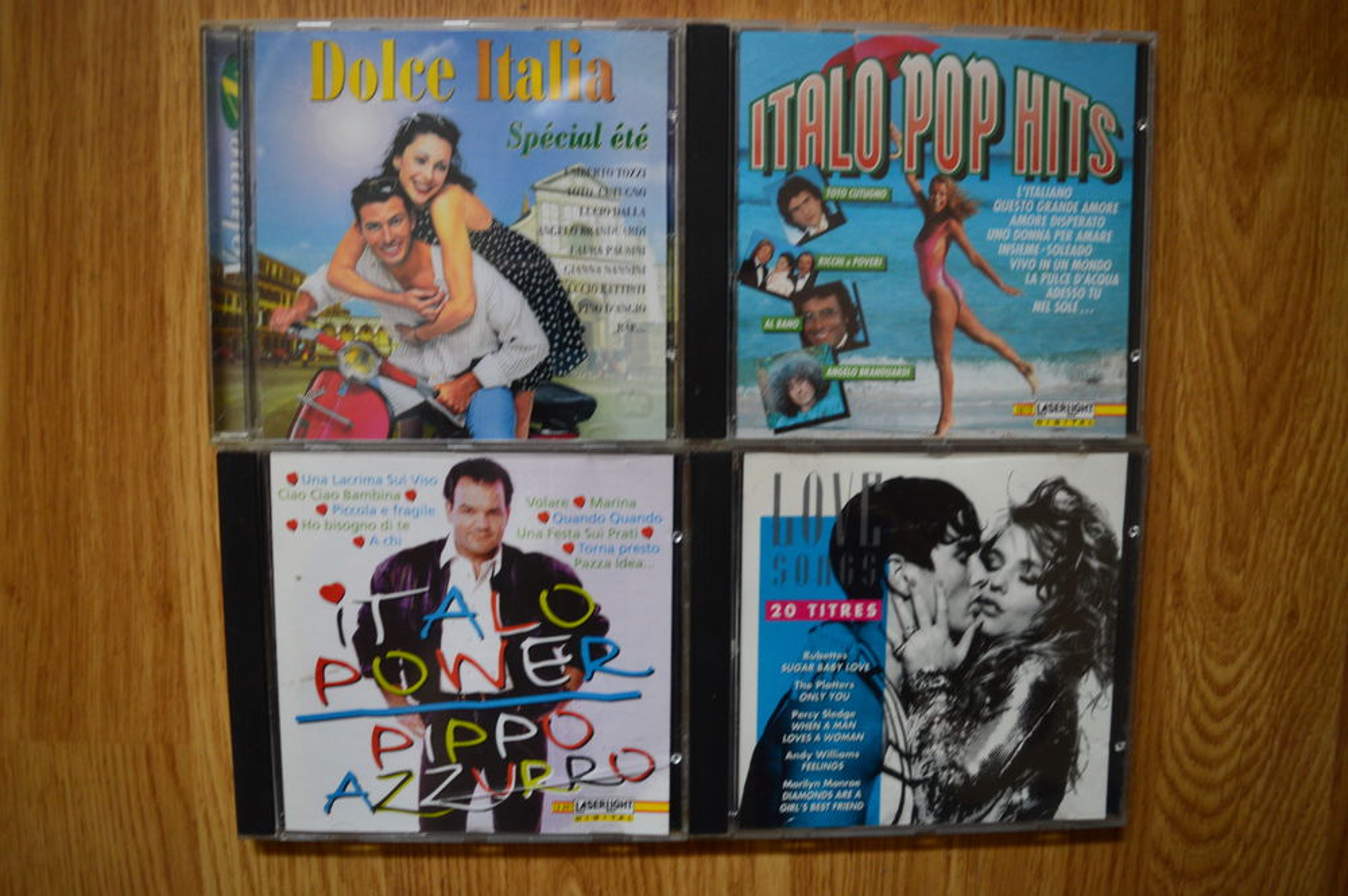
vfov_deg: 47.9
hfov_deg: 67.4
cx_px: 674
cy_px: 448
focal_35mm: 27
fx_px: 1010
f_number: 3.5
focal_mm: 18
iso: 800
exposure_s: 1/15
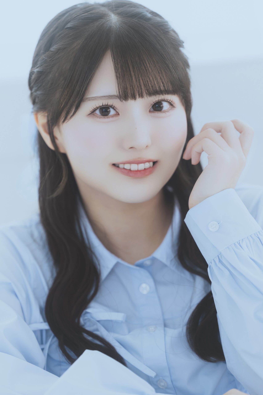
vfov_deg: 14.4
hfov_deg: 9.6
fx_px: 1567
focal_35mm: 143
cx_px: 132
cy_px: 198
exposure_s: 1/125
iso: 100
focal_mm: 143
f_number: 2.5
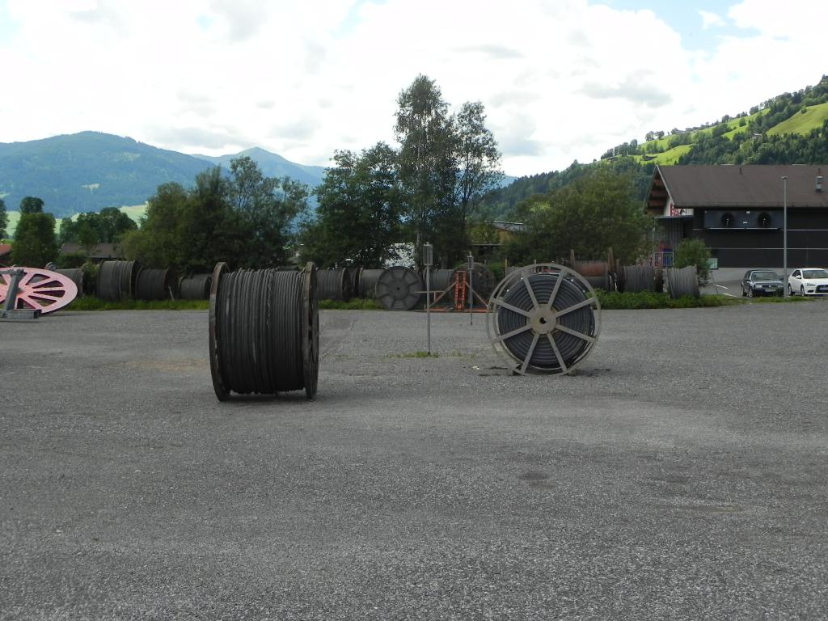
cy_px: 310
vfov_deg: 28.0
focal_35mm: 52
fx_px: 1244
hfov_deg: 36.8
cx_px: 414
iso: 160
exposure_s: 1/514
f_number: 5
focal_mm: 9.2
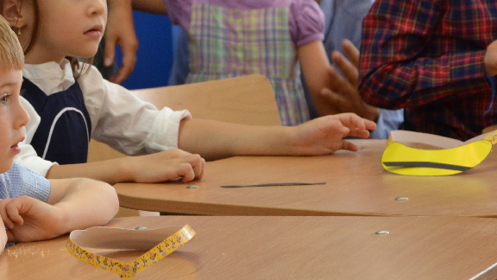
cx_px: -8
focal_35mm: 278
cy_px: 168
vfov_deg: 4.4
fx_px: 3665
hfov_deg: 7.7
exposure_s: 1/30
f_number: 5.6
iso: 900
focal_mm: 85
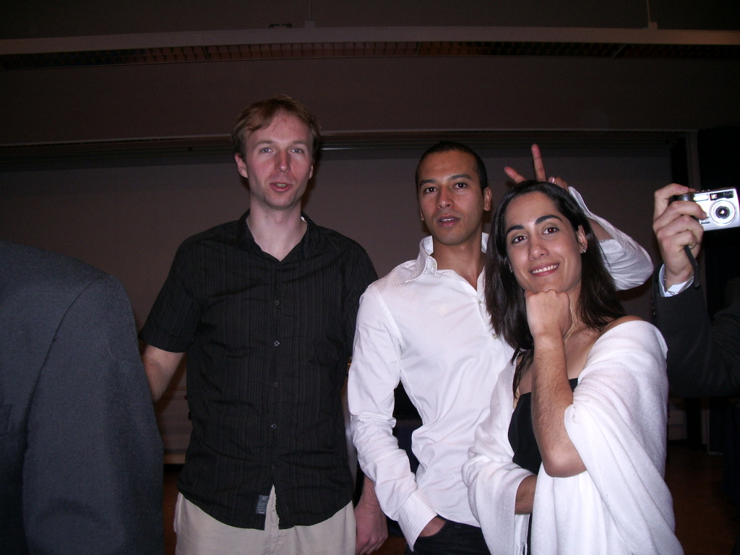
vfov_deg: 40.7
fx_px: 748
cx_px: 370
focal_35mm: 35
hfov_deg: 52.6
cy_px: 278
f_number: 2.6
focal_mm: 5.8
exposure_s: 1/40
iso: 100
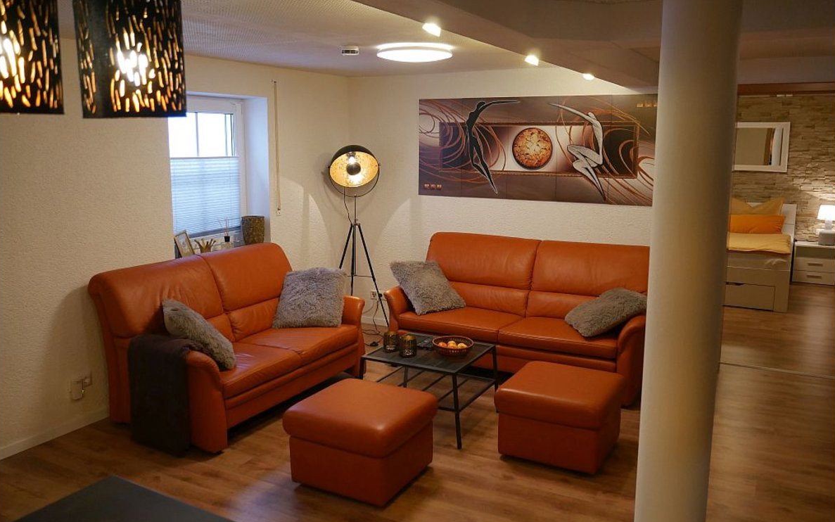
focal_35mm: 30
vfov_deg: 41.8
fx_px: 683
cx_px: 416
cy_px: 249
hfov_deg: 62.9
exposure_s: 1/60
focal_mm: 14
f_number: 3.5
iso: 1000
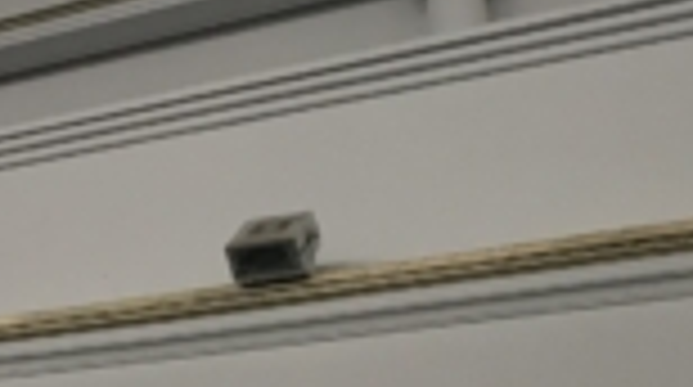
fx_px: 1486
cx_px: -126
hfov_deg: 24.0
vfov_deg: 14.8
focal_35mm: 81
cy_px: 148
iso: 80
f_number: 1.8
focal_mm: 3.99
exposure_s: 1/17
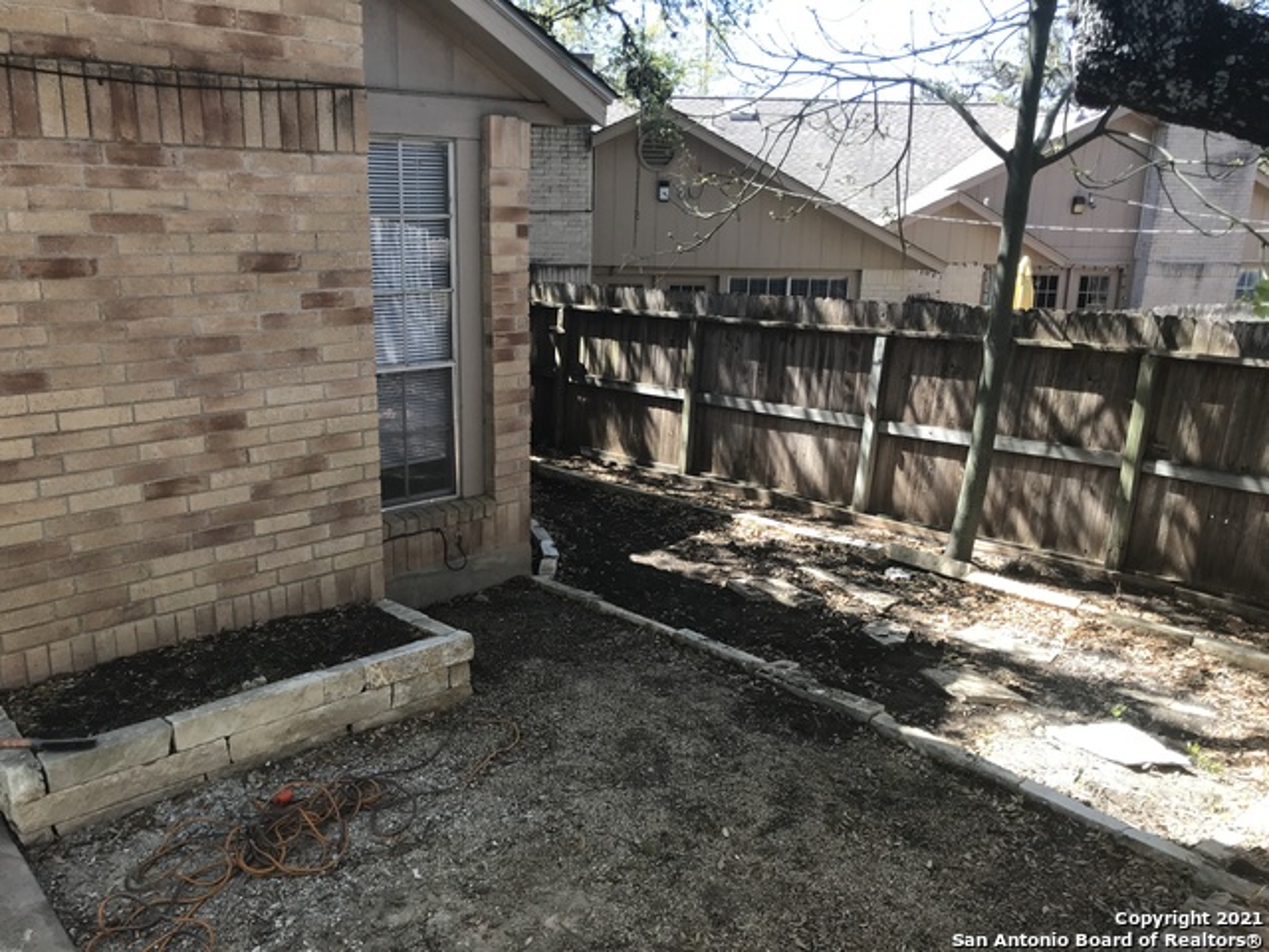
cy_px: 476
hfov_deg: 63.4
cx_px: 634
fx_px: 1026
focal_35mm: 28
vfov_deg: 49.7
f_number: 1.8
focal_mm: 3.99
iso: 20
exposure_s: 1/331
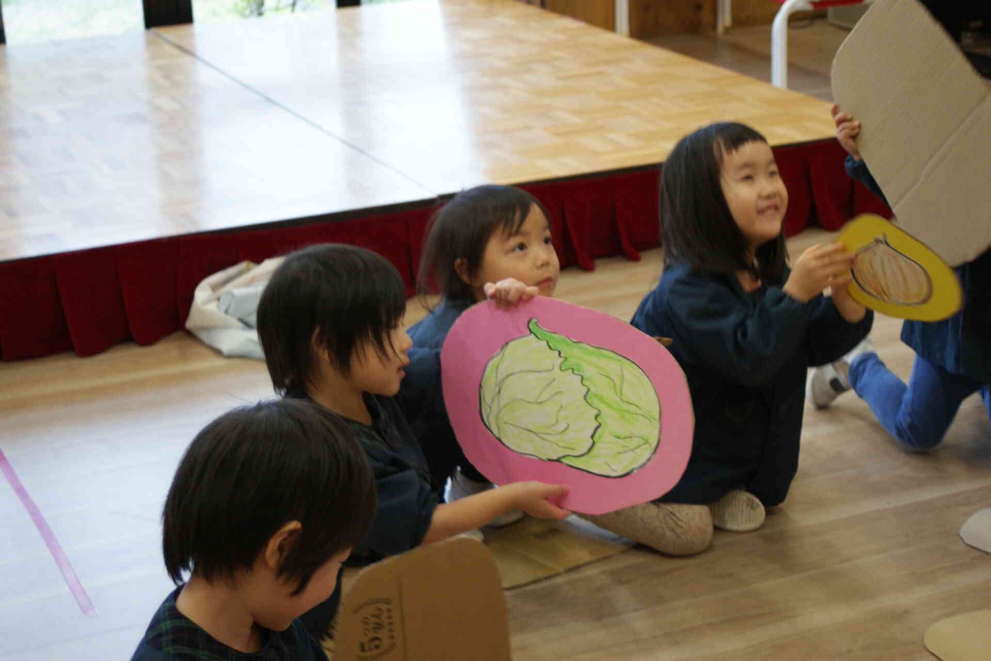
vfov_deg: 20.2
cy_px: 330
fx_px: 1858
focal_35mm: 68
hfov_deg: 29.9
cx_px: 496
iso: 400
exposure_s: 1/80
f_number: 4.5
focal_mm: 45
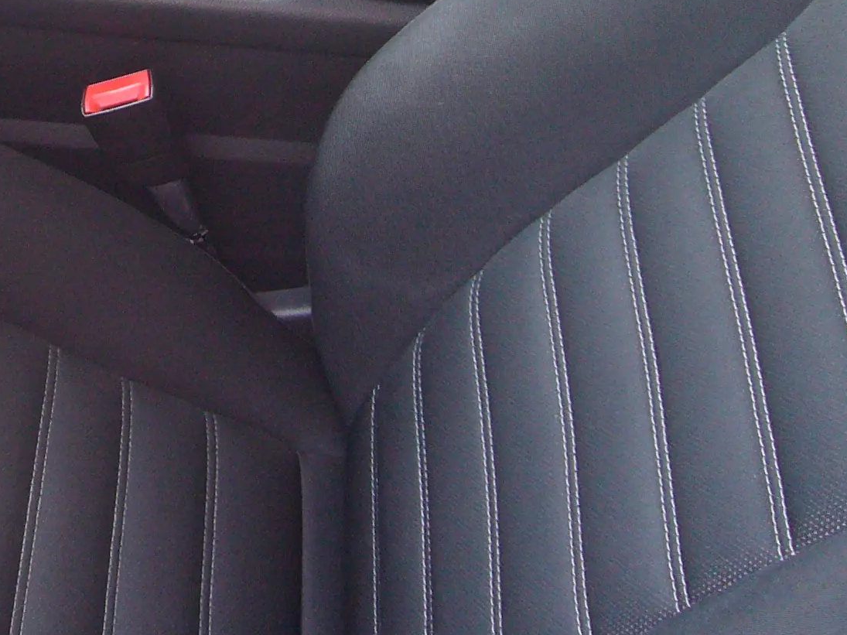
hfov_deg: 25.7
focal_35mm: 72
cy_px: -95
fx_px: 1762
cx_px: -2
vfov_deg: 19.4
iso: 125
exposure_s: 1/15
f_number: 2.8
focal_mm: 4.6
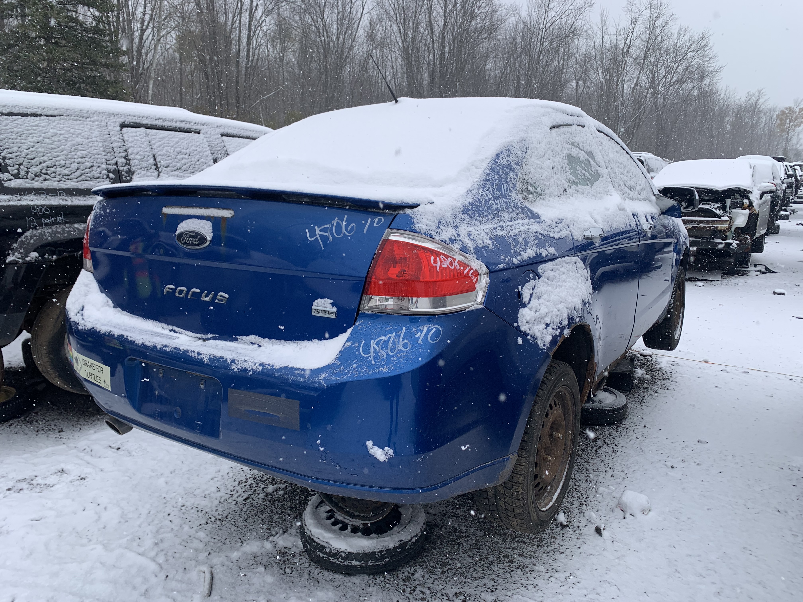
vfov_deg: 53.1
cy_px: 301
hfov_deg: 67.3
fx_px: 603
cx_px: 402
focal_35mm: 26
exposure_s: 1/722
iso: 25
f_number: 1.8
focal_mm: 4.25
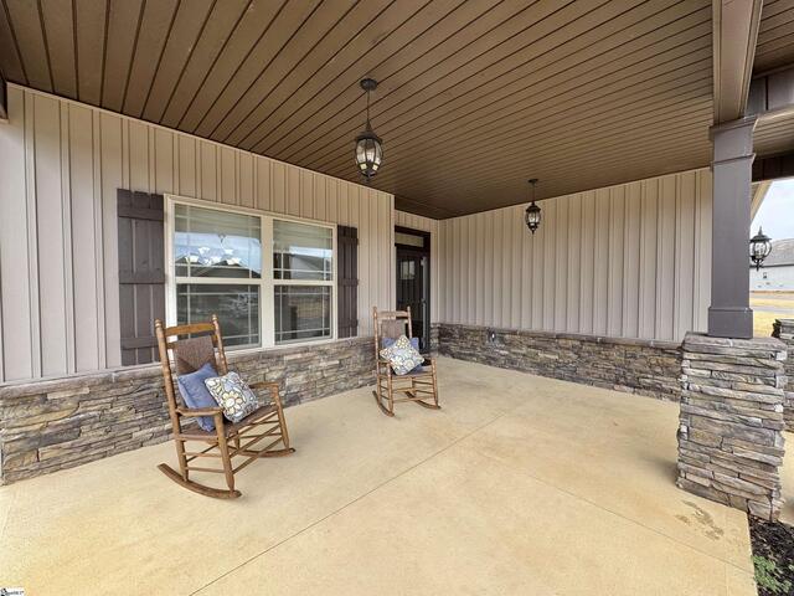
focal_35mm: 14
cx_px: 397
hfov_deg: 102.1
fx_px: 321
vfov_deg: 85.7
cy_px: 298
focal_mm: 2.22
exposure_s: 1/99
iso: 50
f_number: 2.2
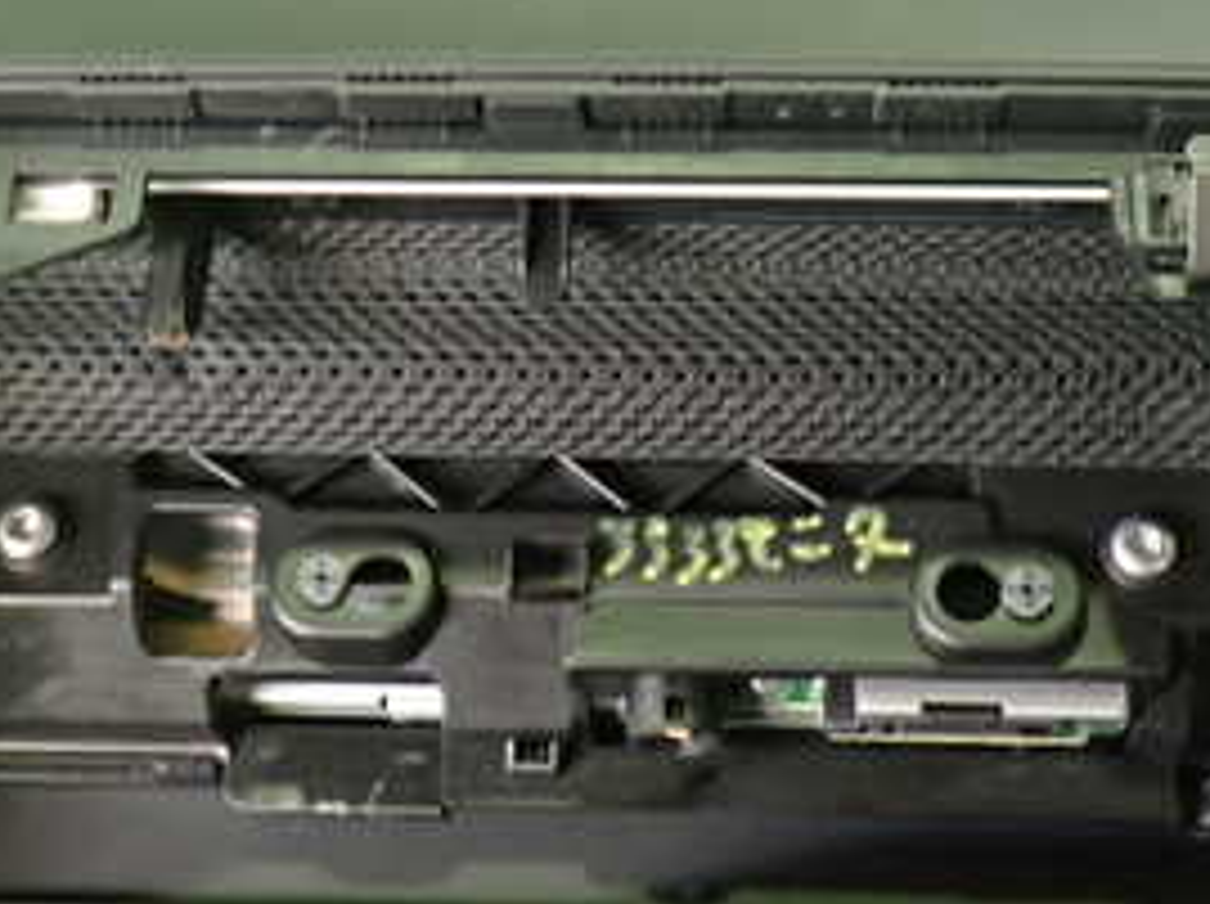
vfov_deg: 21.8
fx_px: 2339
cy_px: 337
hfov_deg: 29.0
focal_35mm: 67
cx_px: 603
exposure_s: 1/30
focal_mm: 5.4
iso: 640
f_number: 2.3
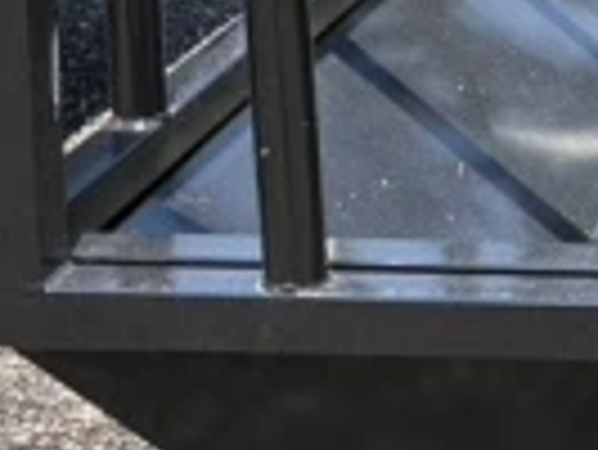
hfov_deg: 12.7
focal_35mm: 137
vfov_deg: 10.5
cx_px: 1174
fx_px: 2369
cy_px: -205
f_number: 1.6
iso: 64
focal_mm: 5.96
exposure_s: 1/959
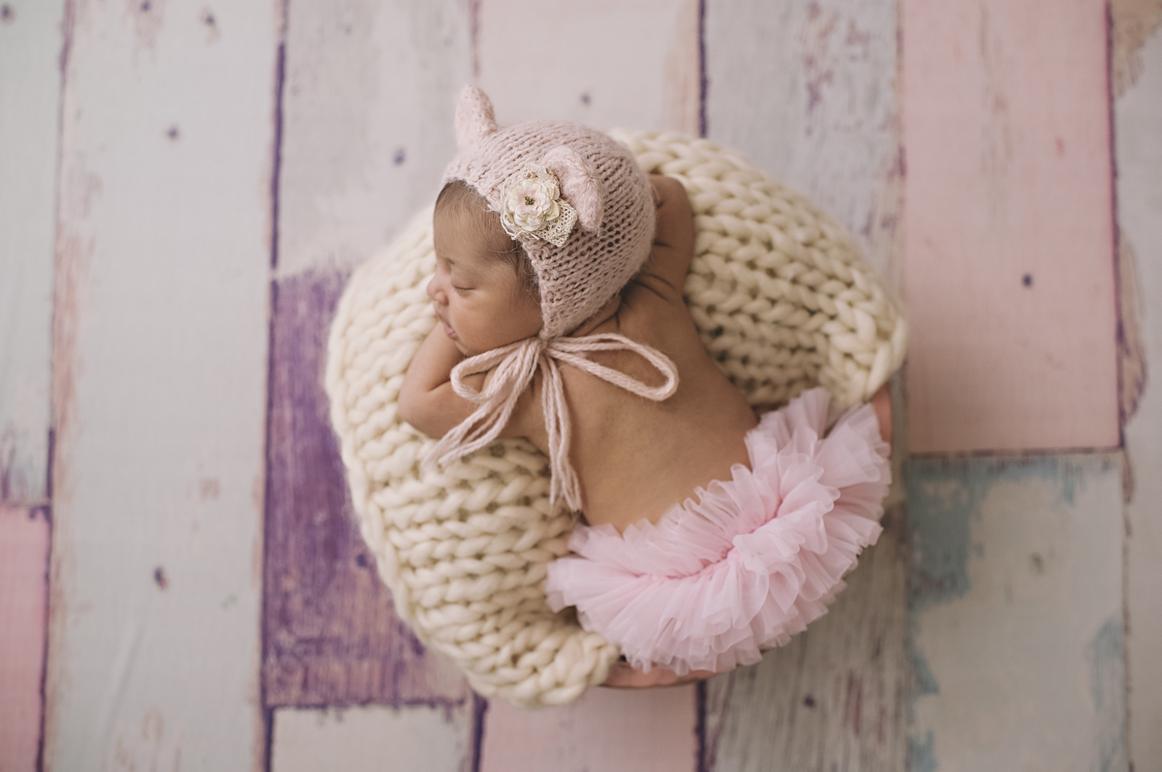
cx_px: 581
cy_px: 386
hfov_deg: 54.5
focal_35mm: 35
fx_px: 1129
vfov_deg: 37.8
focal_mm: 35
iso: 400
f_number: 2.8
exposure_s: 1/200
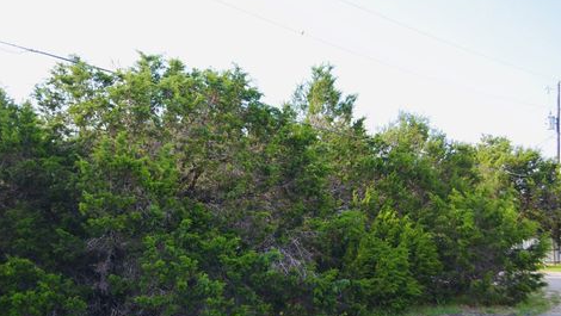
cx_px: 277
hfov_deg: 50.5
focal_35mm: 40
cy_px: 168
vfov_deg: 29.7
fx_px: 595
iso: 200
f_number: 4
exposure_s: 1/400
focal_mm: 24
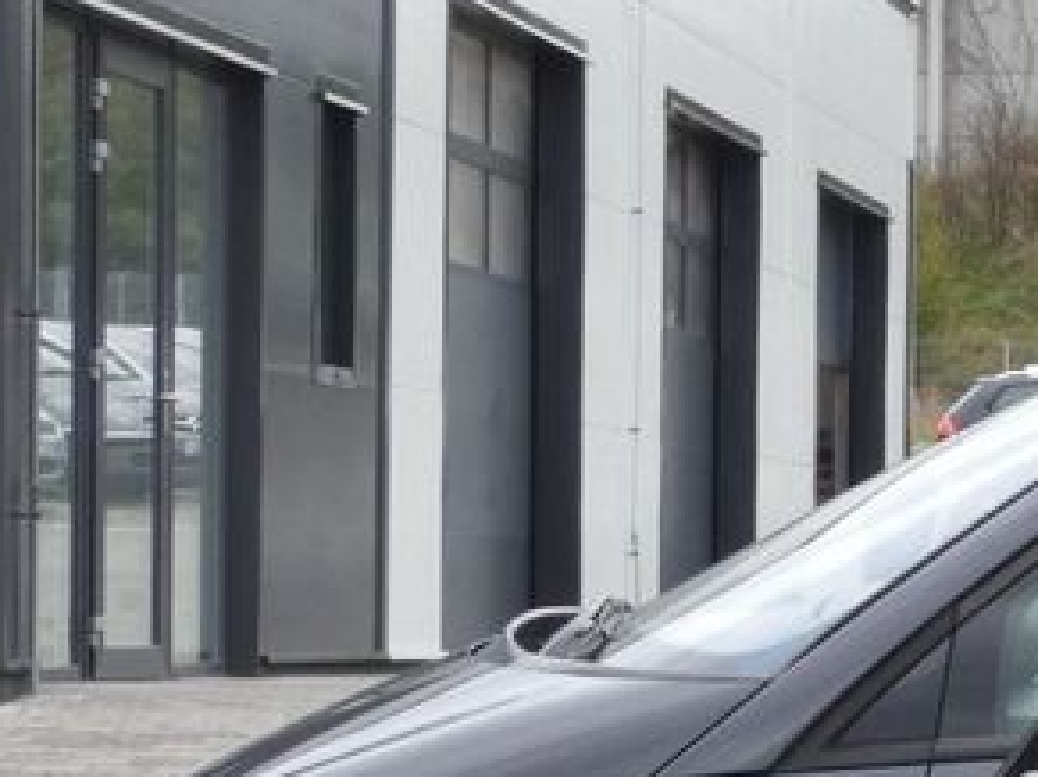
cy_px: 902
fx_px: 5275
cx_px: 1762
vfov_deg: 8.4
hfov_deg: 10.7
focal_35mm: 176
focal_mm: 9
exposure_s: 1/80
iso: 250
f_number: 5.6
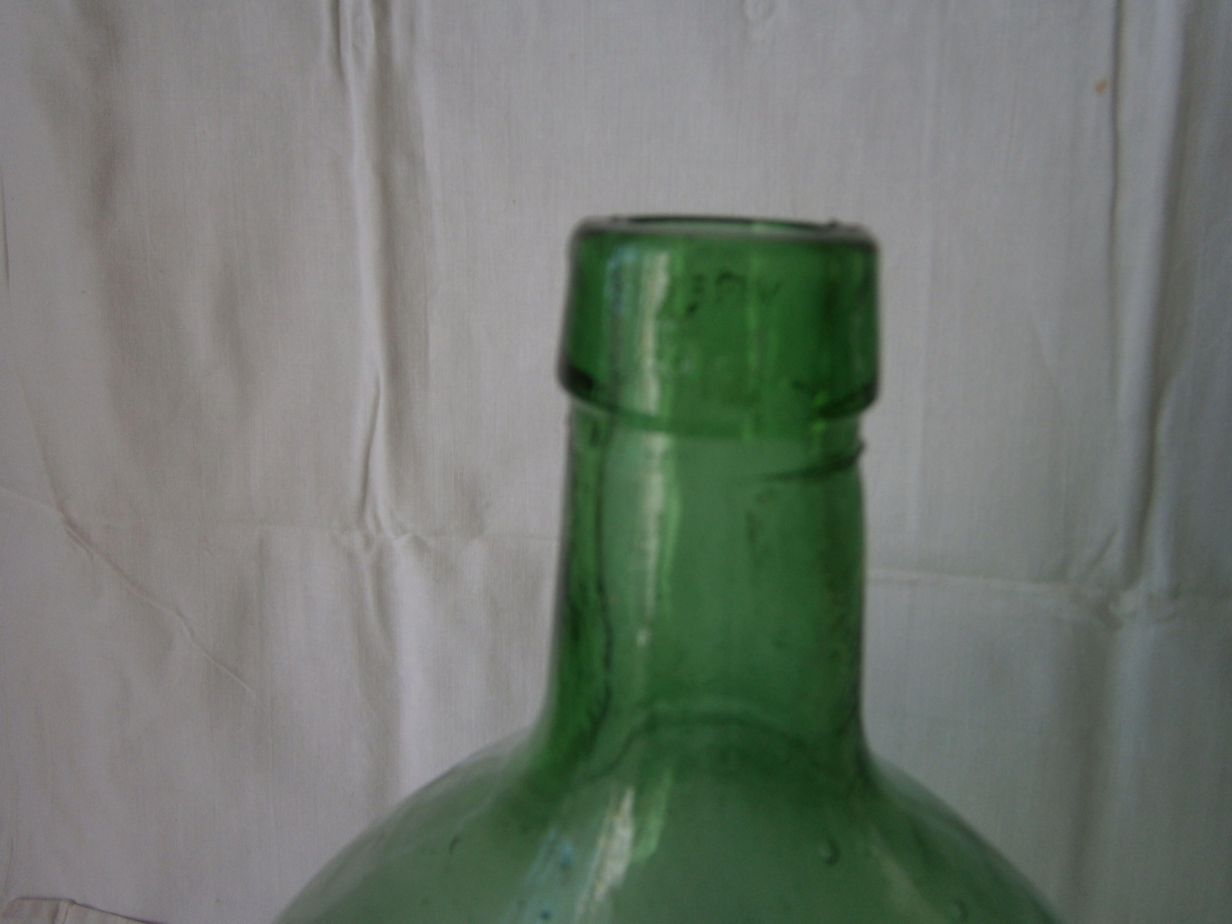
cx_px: 616
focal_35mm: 26
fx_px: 925
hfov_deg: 67.3
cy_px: 462
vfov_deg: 53.1
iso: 80
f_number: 2.8
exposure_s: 1/80
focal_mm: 4.7
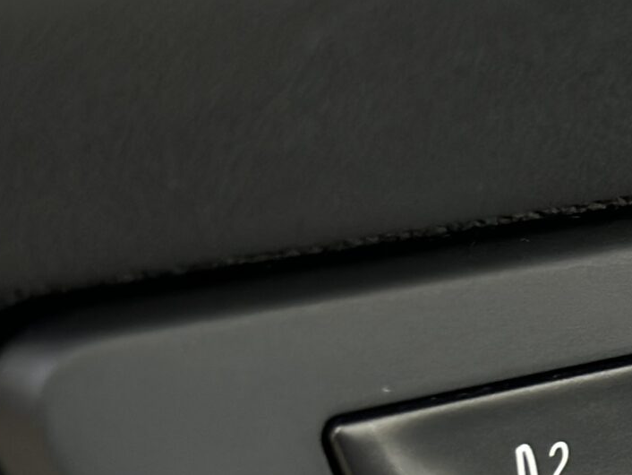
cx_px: 875
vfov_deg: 8.5
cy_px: 486
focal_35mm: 174
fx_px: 3178
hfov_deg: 11.0
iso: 125
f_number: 1.78
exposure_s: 1/85
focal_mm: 6.86
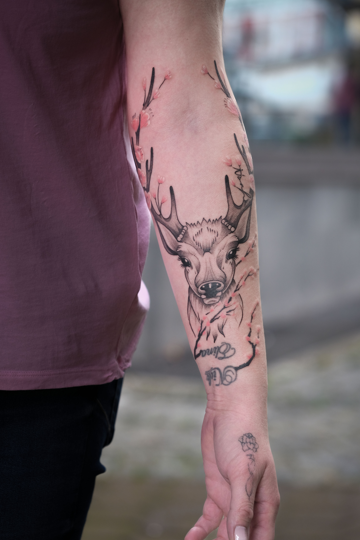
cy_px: 295
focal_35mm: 131
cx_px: 191
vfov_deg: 15.6
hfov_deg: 10.5
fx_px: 1965
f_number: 4
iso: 800
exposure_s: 1/125
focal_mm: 80
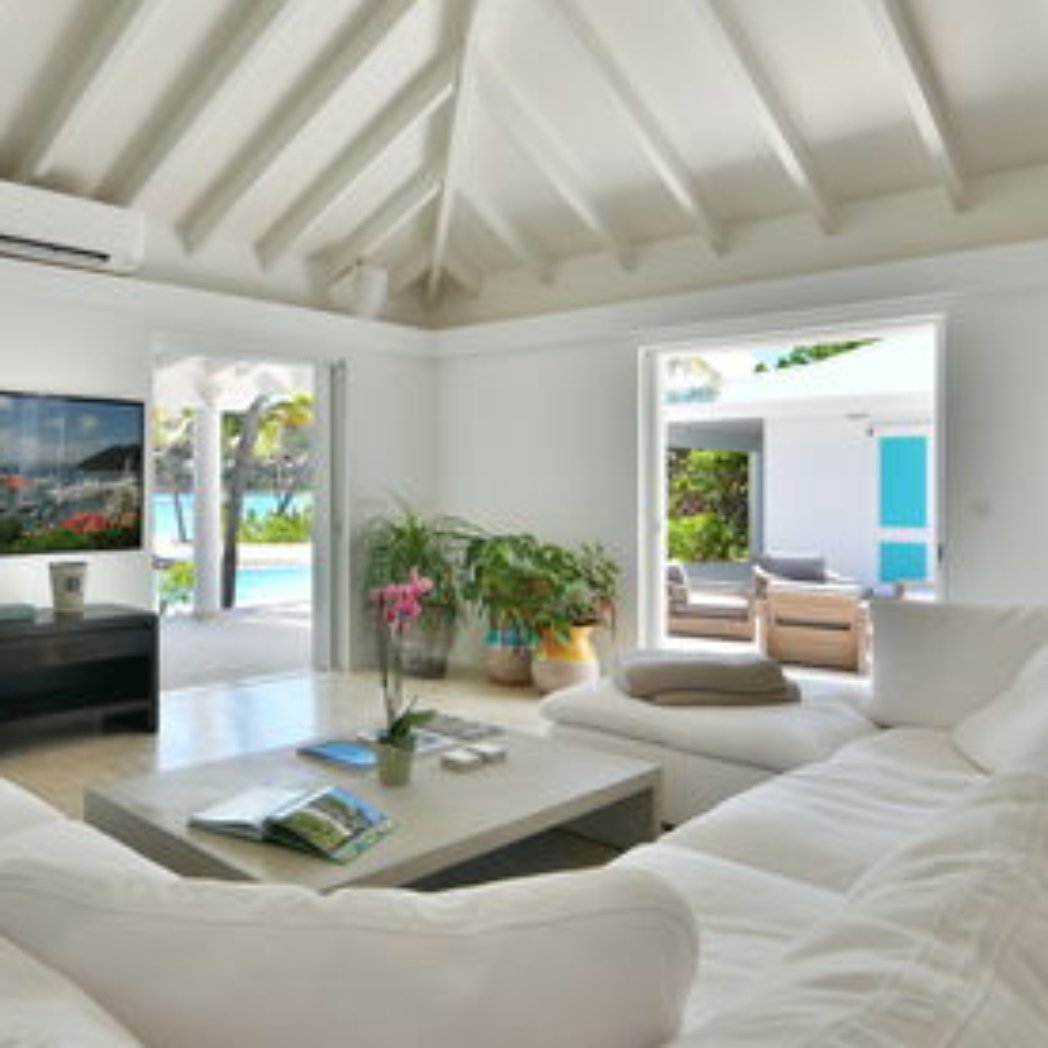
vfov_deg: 60.7
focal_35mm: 26
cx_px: 296
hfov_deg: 58.6
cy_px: 590
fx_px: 891
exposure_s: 1/15
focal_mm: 17
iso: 200
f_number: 10
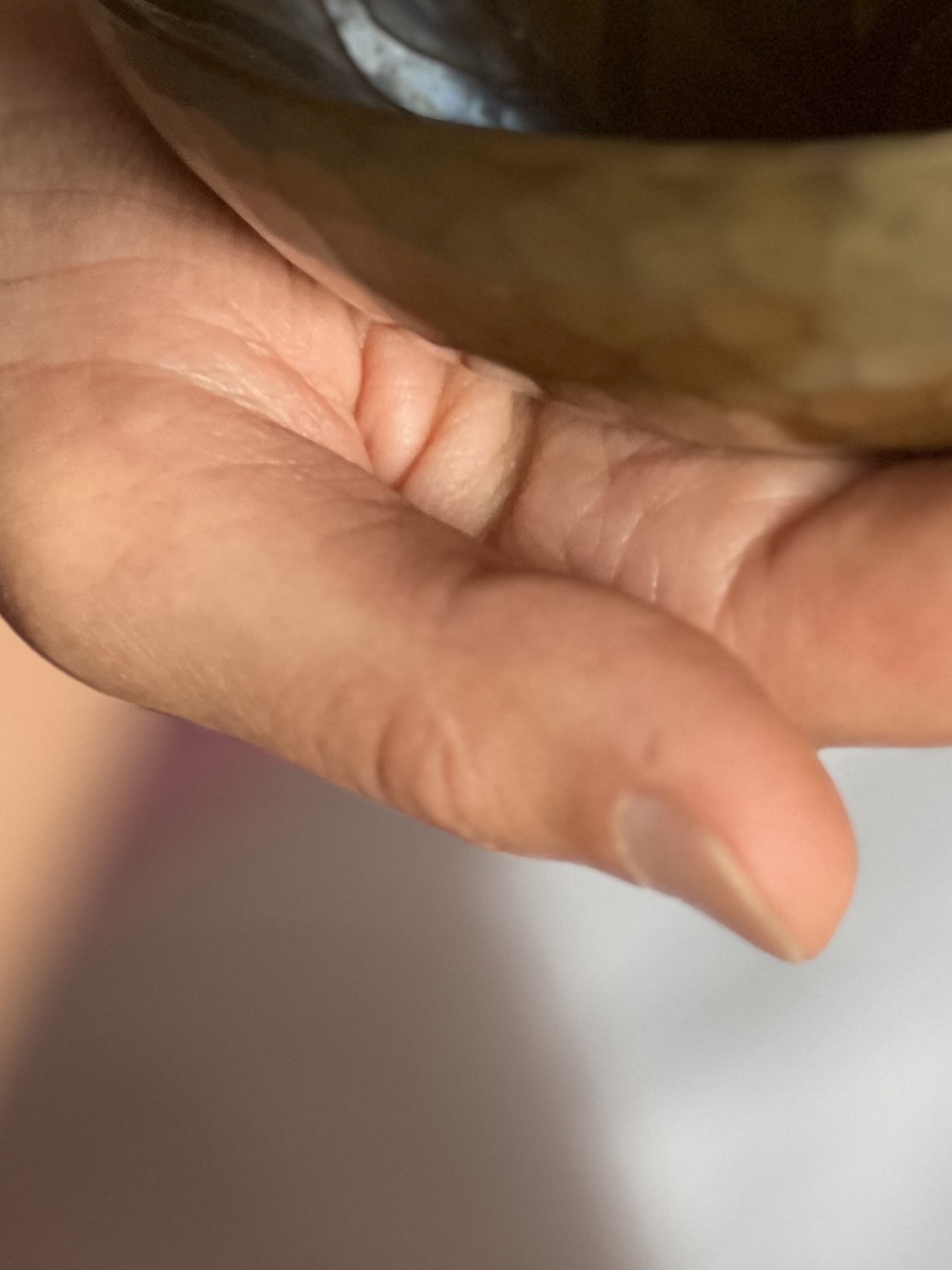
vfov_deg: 9.6
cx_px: 853
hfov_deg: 7.3
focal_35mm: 202
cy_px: -326
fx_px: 7406
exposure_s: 1/40
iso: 200
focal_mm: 9
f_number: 2.8
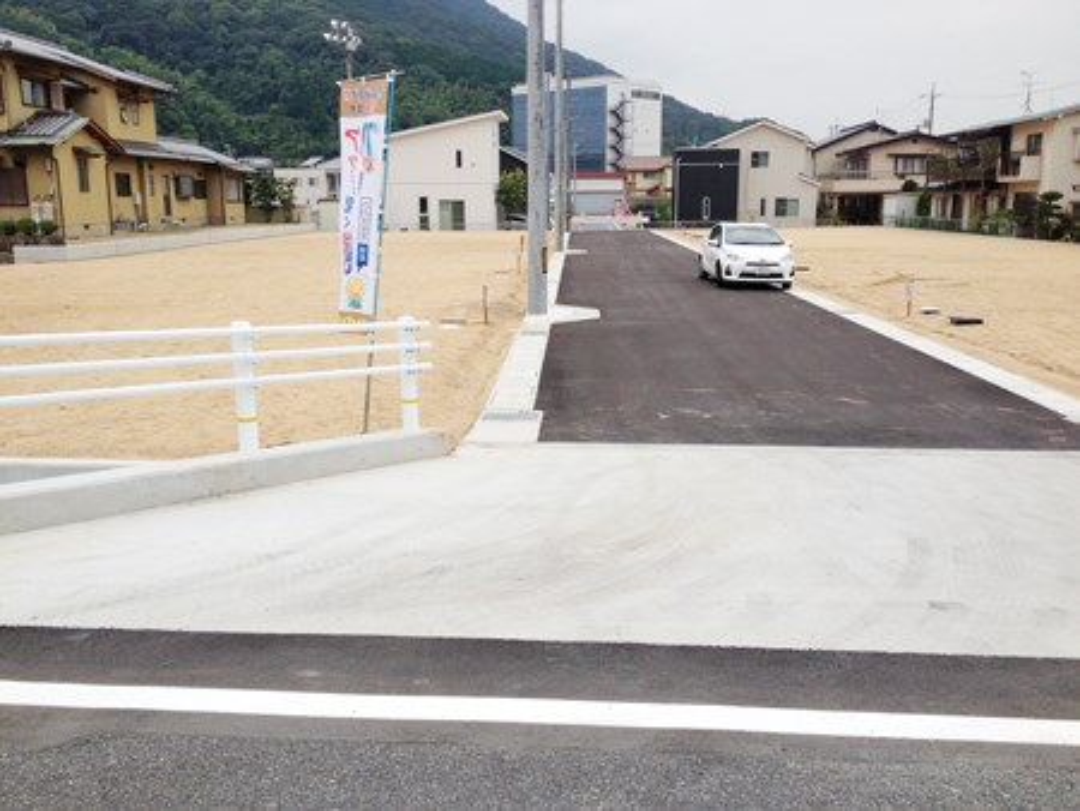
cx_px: 540
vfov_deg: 40.7
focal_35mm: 35
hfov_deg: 52.6
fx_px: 1093
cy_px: 406
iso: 50
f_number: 2.4
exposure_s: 1/1453
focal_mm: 4.28
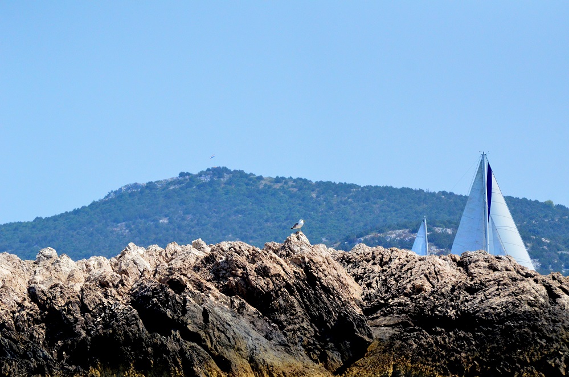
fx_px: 4021
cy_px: 188
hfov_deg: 8.1
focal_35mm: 255
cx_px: 284
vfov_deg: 5.4
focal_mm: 170
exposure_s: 1/8000
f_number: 6.3
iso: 2800
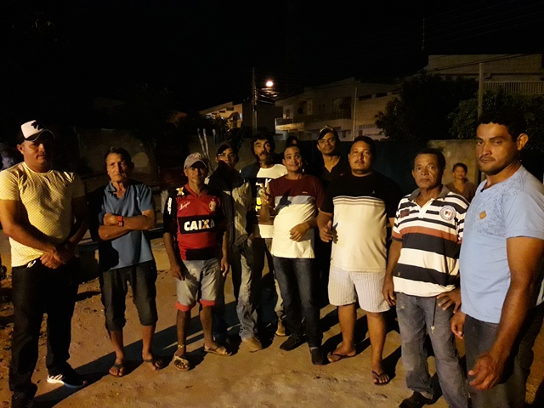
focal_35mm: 28
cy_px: 204
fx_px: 440
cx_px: 272
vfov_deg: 49.7
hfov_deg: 63.4
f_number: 1.9
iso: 800
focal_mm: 3.7
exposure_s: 1/10
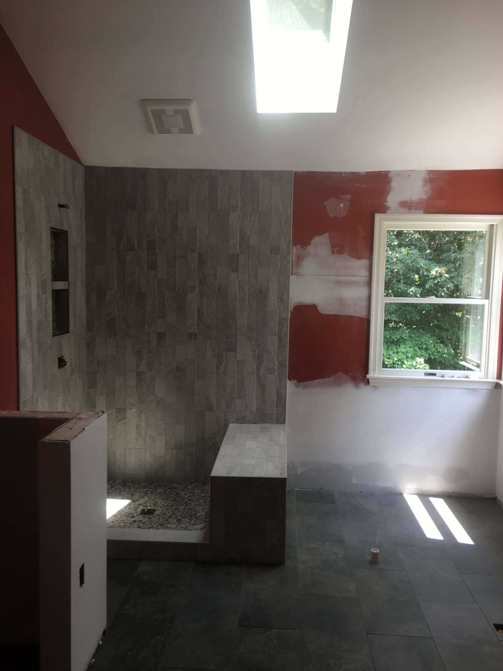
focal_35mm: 29
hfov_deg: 48.2
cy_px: 336
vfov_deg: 61.7
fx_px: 562
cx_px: 252
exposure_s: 1/60
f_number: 2.2
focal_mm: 4.15
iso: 25
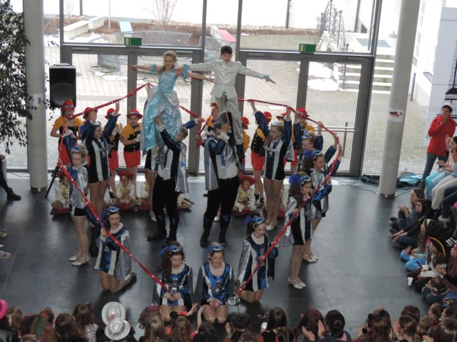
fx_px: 792
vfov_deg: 24.4
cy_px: 171
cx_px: 228
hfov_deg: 32.2
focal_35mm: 60
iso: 800
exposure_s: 1/160
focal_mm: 10.7
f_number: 3.7
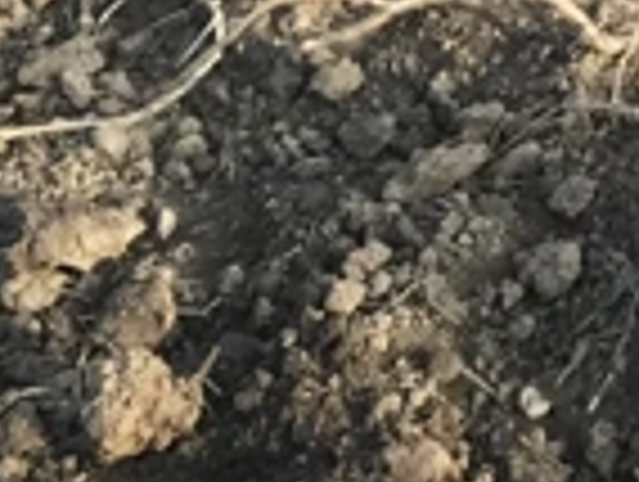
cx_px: 1980
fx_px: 3772
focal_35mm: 204
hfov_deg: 8.1
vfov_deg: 6.5
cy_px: -1122
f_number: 2.2
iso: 25
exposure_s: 1/153
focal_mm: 4.15
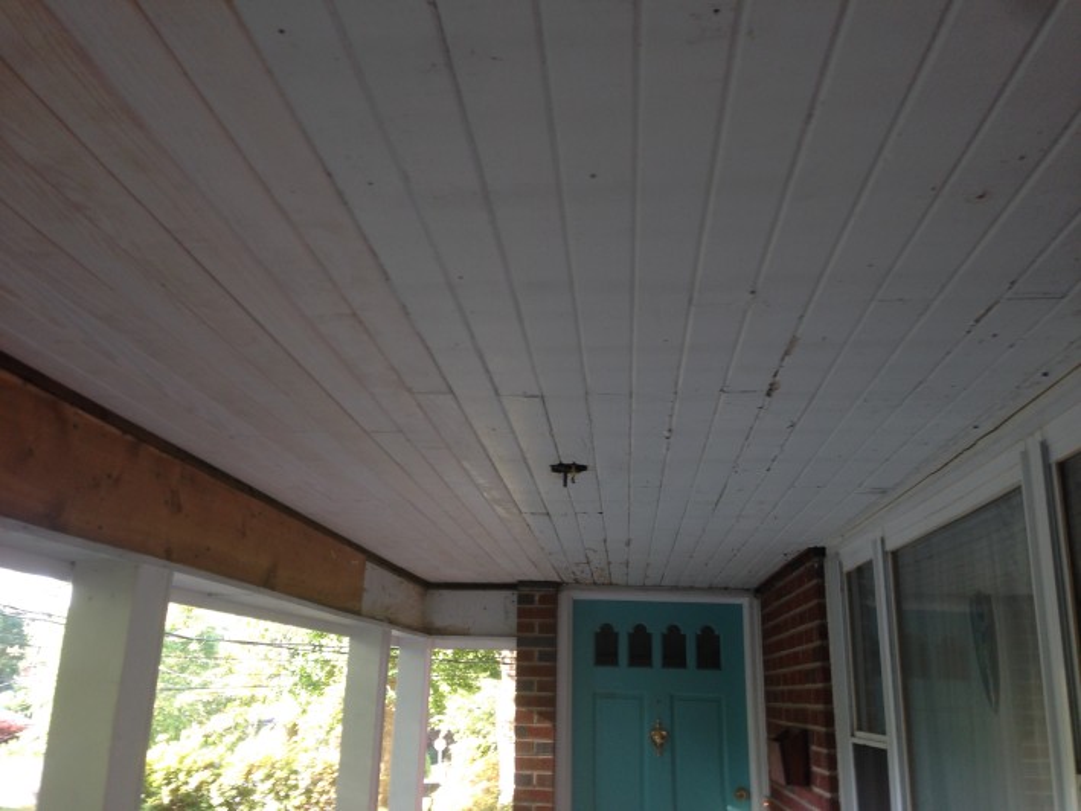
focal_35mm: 33
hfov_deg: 55.3
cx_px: 540
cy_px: 406
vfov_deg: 43.0
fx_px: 1031
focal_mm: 4.12
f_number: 2.4
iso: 50
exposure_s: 1/30
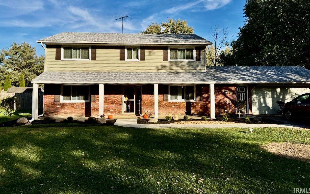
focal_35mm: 26
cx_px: 155
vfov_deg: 47.3
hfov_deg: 70.4
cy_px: 77
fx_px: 220
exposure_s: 1/4608
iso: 80
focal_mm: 6.76
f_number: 1.78
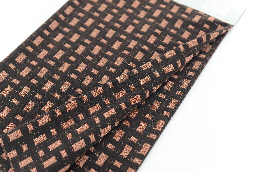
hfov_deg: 39.6
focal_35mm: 50
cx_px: 128
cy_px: 86
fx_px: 357
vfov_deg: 27.0
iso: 100
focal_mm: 50
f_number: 4
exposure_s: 1/60
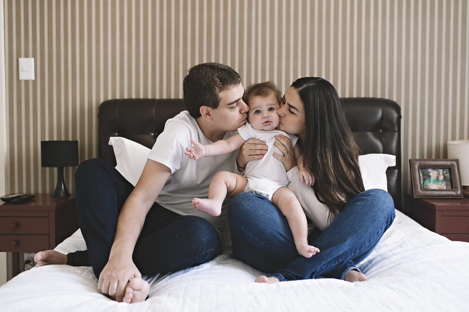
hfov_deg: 54.5
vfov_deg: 37.8
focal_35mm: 35
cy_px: 156
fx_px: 456
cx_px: 234
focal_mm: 35
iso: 500
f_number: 2.5
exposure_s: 1/125
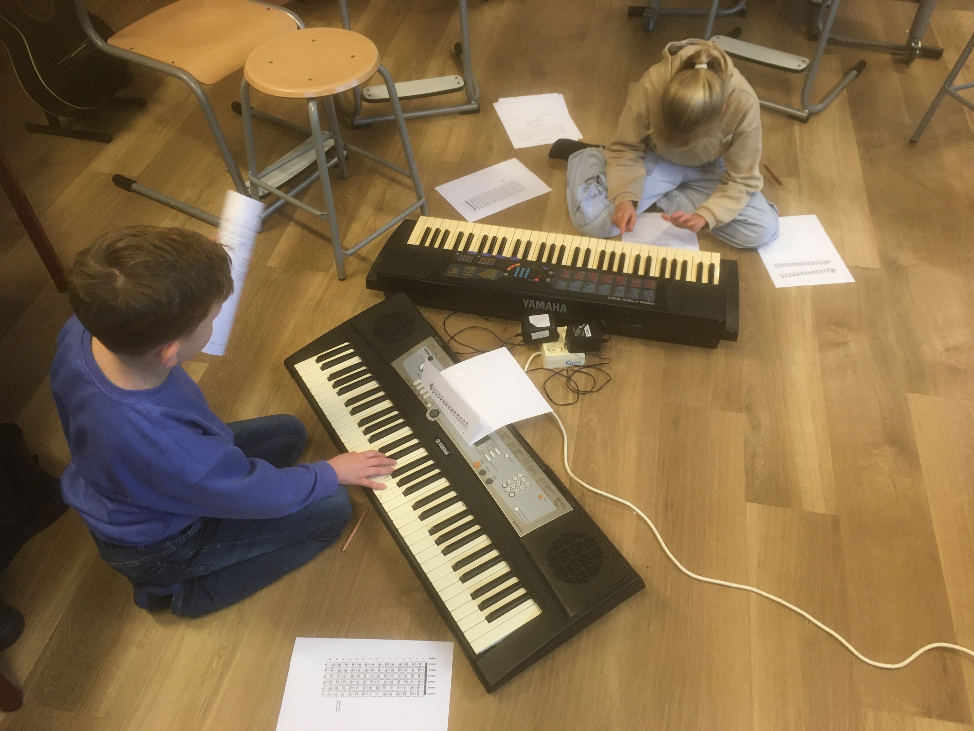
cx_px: 487
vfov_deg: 48.2
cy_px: 366
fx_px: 816
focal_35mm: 29
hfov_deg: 61.7
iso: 125
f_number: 2.2
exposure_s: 1/33
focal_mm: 4.15
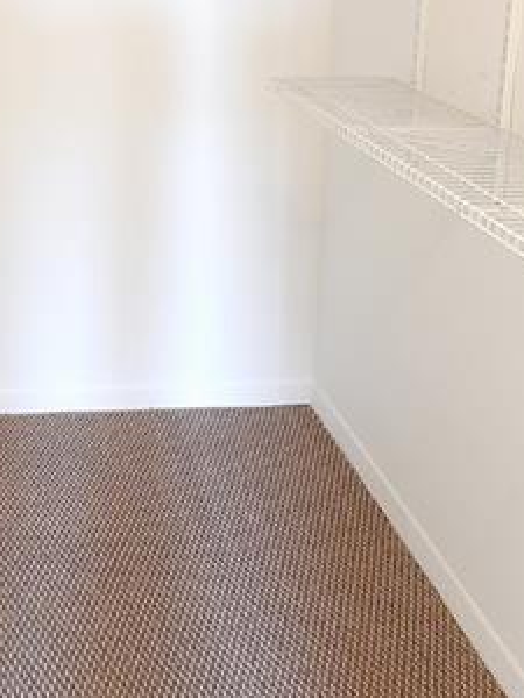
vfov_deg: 34.6
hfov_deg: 27.3
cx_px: 77
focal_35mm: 52
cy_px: 63
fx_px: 1050
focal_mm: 3.93
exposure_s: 1/24
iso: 320
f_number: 1.7
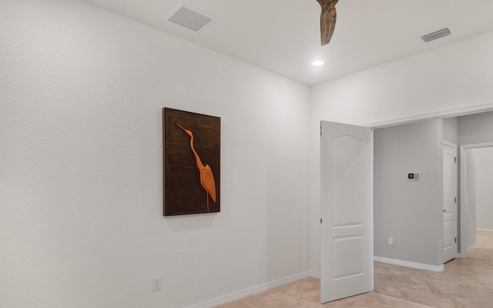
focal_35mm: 22
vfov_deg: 54.6
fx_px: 296
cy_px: 188
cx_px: 277
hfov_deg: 79.3
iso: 125
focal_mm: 12
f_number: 9
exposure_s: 1/2
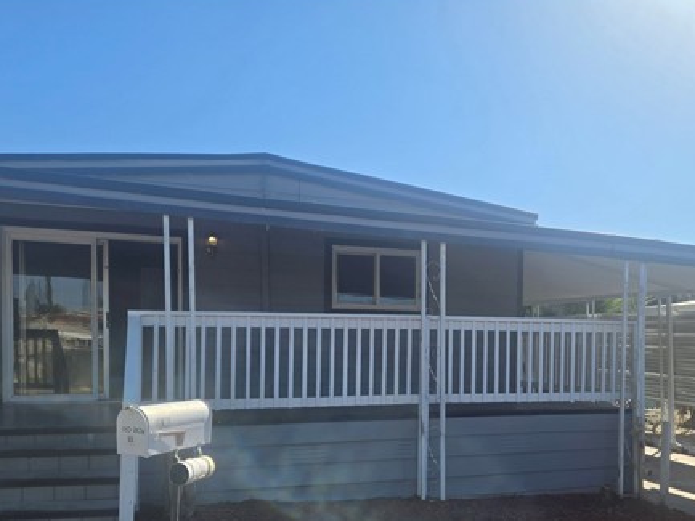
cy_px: 372
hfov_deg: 53.7
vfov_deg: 40.9
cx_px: 398
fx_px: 683
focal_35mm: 34
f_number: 1.8
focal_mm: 5.4
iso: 25
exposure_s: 1/2333
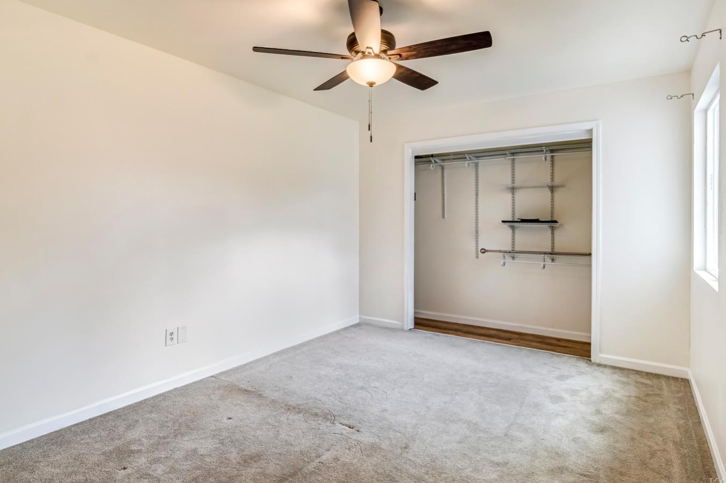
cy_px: 227
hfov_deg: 84.0
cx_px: 351
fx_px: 403
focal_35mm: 20
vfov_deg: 61.8
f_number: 9
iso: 500
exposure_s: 1/20
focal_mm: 12
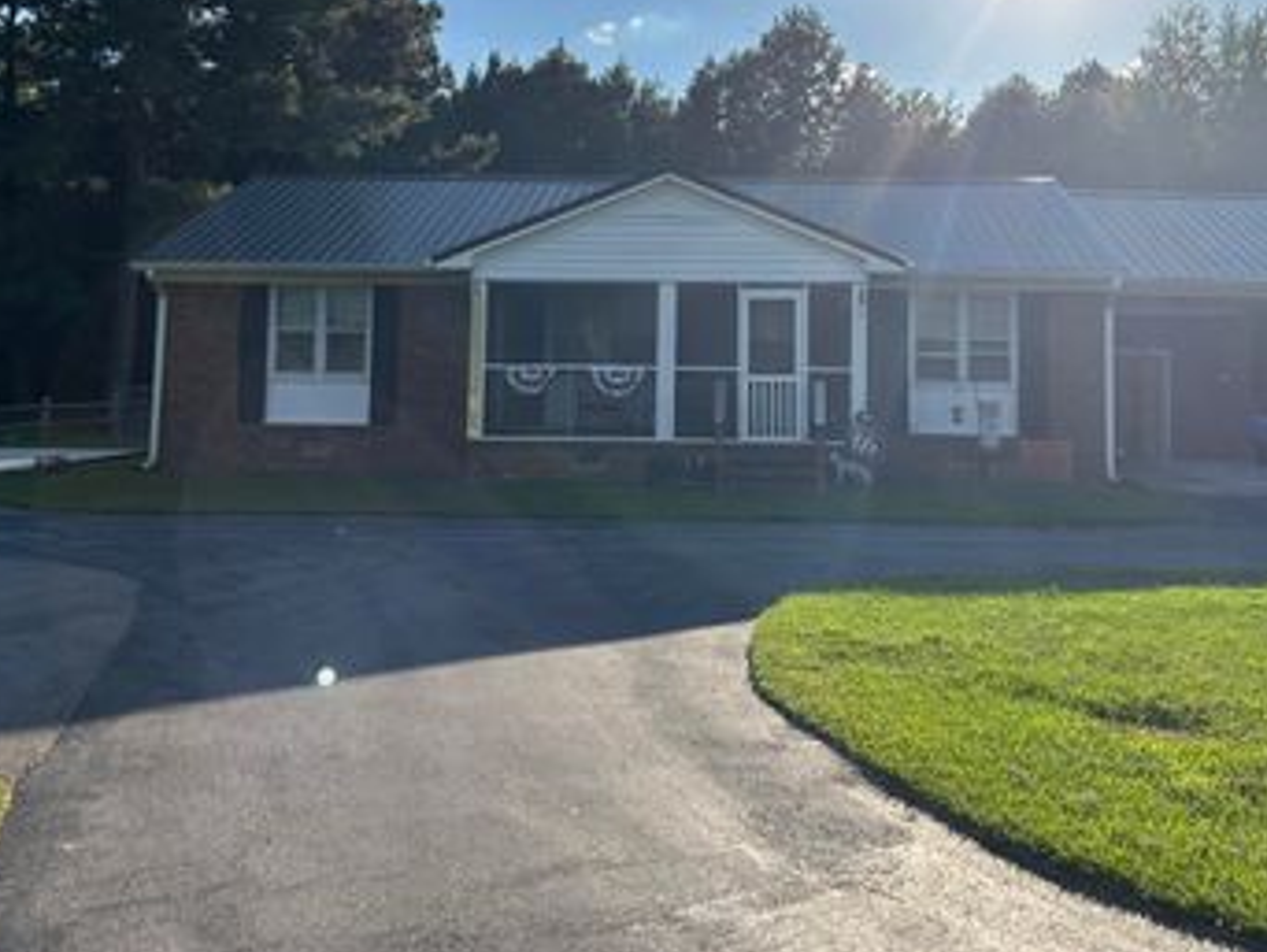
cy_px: 283
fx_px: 1392
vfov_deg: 37.2
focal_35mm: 38
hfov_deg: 48.9
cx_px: 689
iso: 50
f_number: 1.5
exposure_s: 1/6993
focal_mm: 5.7
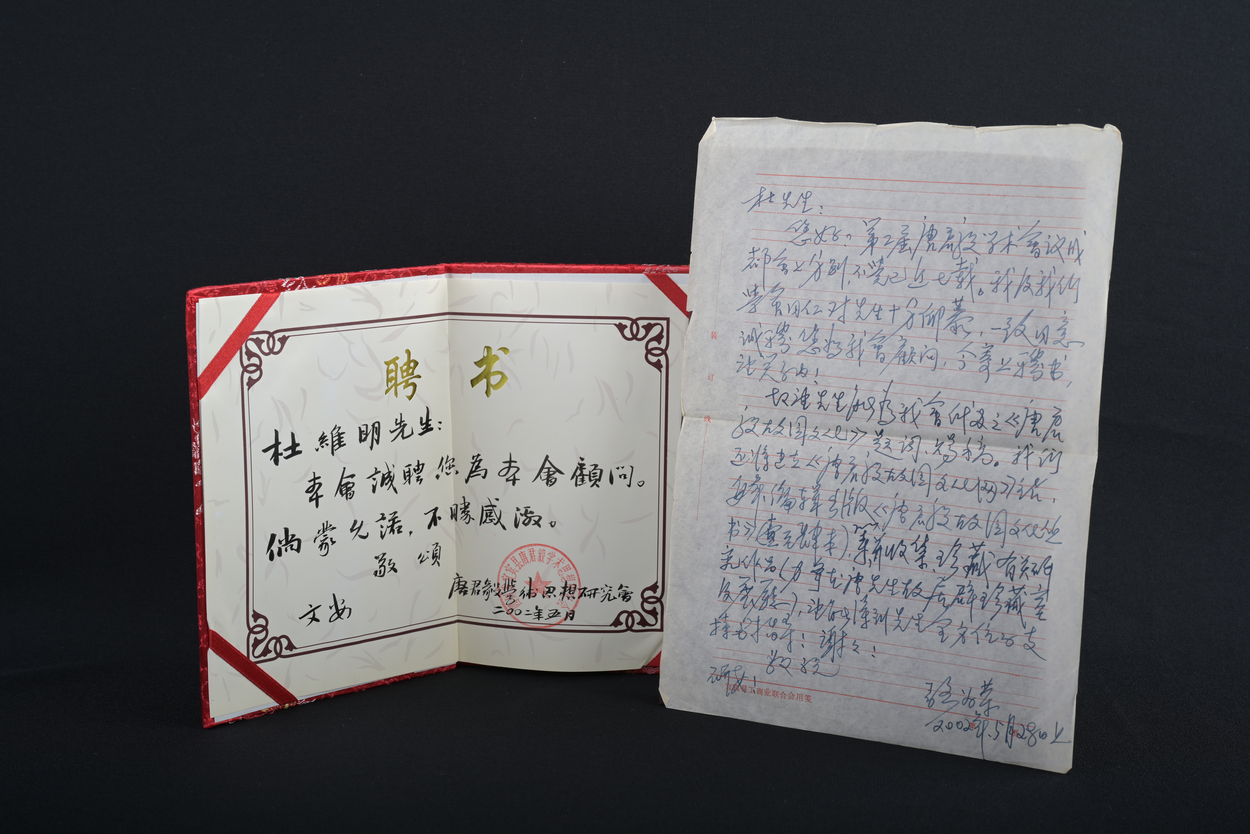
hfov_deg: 33.4
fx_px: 2083
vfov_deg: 22.6
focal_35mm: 60
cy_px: 417
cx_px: 625
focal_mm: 60
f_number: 10
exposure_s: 1/200
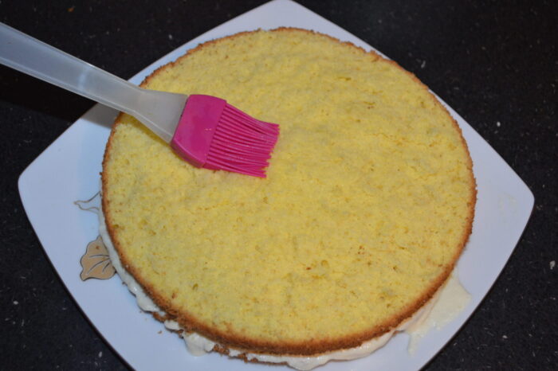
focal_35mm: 45
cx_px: 279
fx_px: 697
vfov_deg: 29.8
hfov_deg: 43.6
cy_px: 186
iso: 1100
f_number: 4.5
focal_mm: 30
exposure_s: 1/60
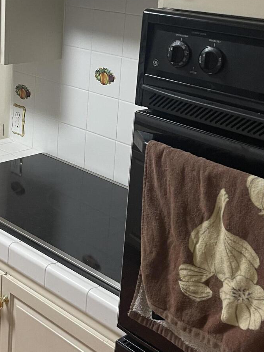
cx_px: 98
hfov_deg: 26.0
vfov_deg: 33.5
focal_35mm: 56
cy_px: 80
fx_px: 569
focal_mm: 5.1
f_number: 1.6
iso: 200
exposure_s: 1/60
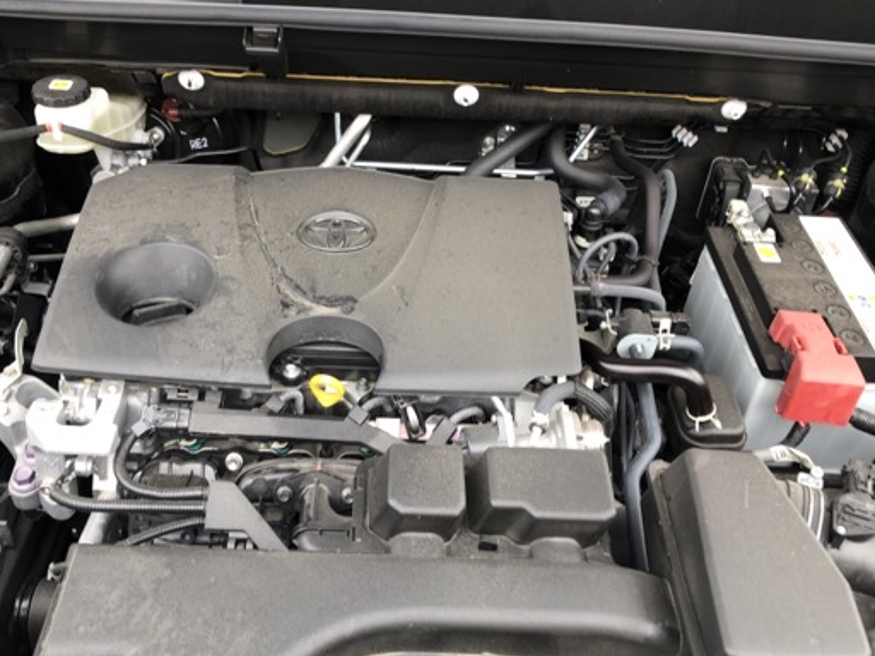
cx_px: 424
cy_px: 314
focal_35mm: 35
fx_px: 885
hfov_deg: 52.6
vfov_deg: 40.7
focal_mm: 3.99
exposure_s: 1/120
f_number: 1.8
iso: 40
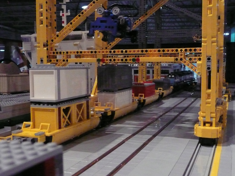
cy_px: 88
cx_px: 118
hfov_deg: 42.1
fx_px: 305
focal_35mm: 45
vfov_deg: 32.2
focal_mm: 7.3
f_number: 4.1
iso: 1250
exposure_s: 1/20
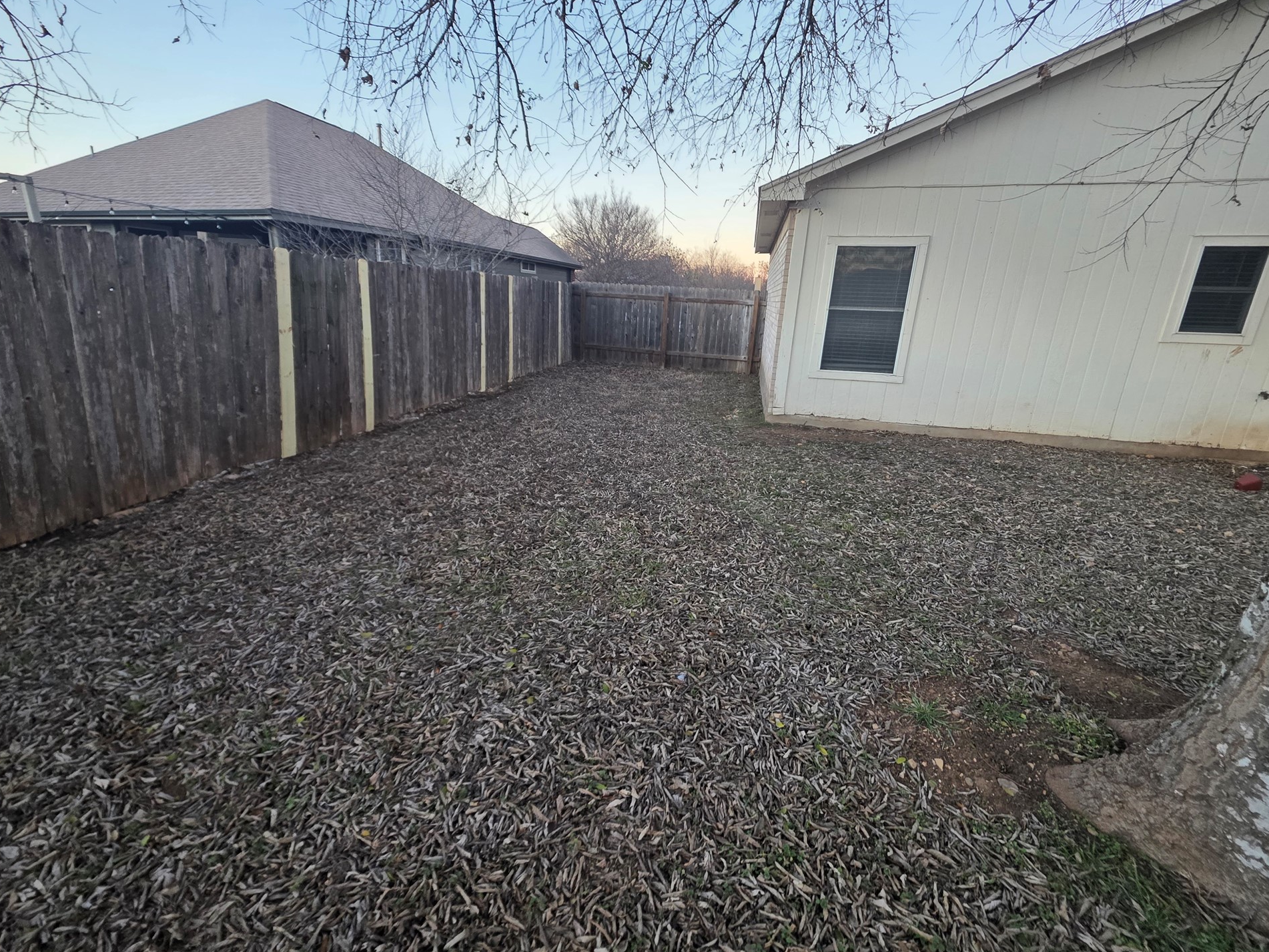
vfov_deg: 85.6
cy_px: 462
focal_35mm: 14
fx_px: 513
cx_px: 599
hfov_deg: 102.0
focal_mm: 2.2
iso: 160
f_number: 1.9
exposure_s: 1/120
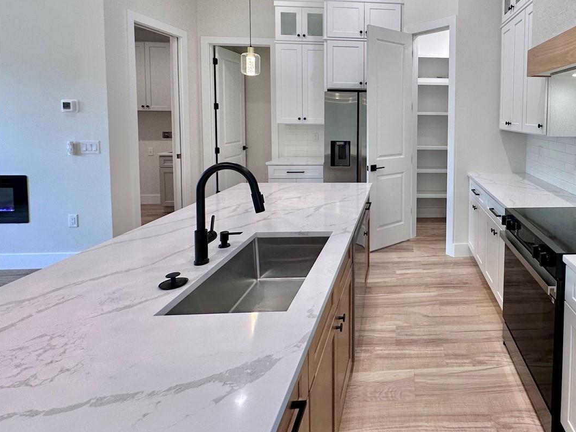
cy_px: 136
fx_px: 349
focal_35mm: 21
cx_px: 429
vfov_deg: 61.5
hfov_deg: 73.6
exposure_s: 1/120
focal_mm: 2.22
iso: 125
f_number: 2.2
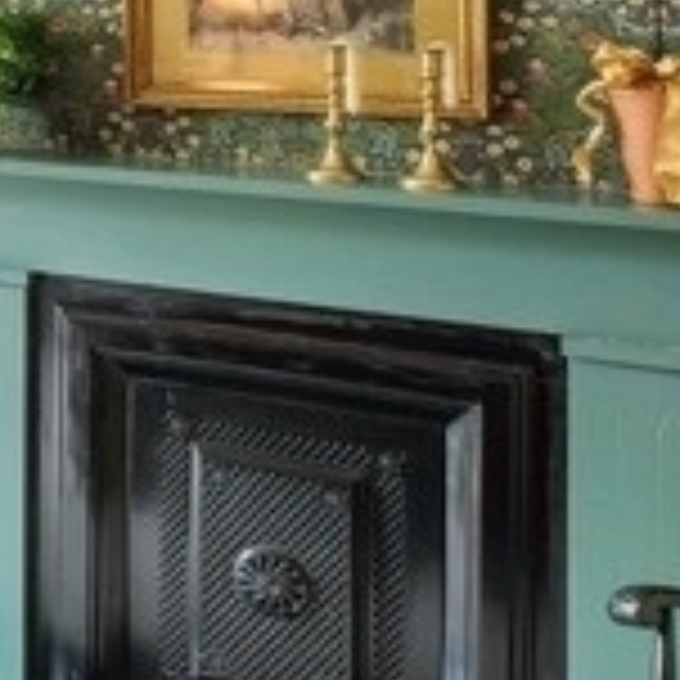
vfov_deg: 19.6
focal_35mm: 86
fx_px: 1911
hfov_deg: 14.1
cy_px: -5
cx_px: -937
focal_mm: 17
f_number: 8
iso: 2000
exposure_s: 1/80
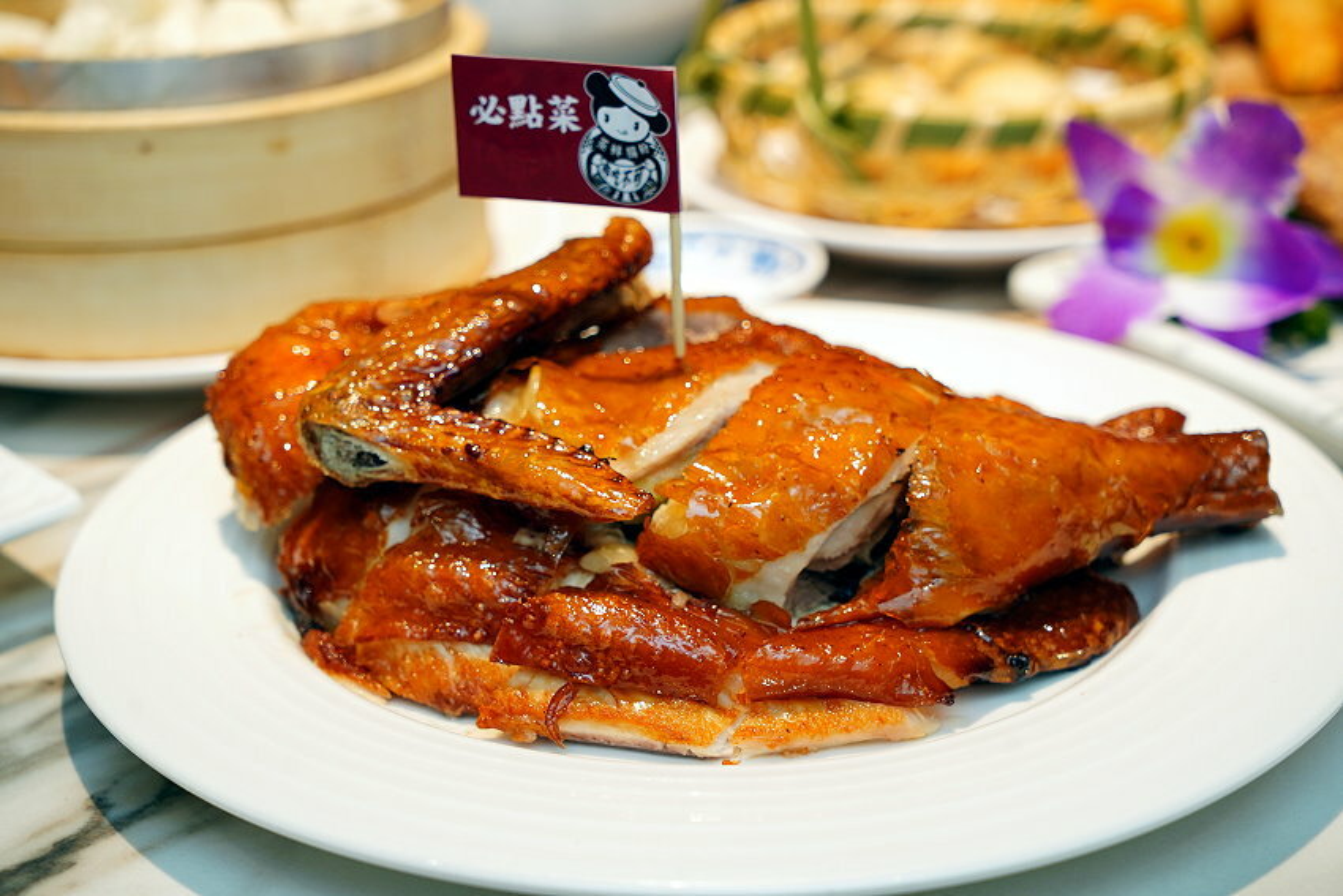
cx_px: 672
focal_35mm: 63
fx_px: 2350
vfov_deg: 21.6
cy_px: 448
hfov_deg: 31.9
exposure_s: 1/80
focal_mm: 63
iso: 1000
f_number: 6.3
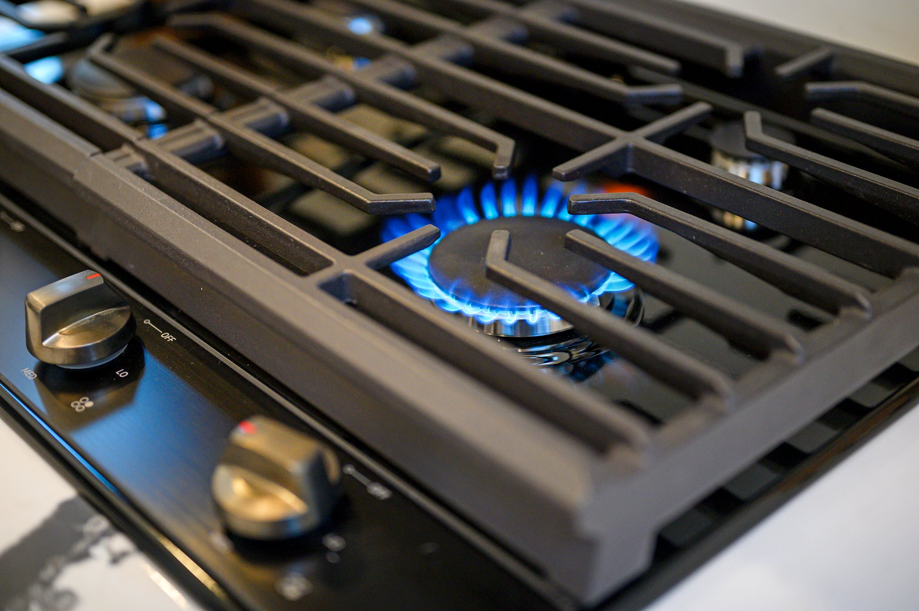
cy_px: 306
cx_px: 460
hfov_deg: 39.6
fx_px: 1275
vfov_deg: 26.9
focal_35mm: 50
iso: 400
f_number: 1.8
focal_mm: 50
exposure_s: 1/320
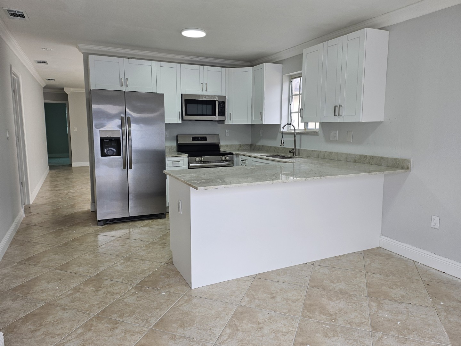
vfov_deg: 56.8
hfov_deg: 71.6
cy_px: 173
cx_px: 230
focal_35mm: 24
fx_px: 320
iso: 80
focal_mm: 5
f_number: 1.8
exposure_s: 1/180
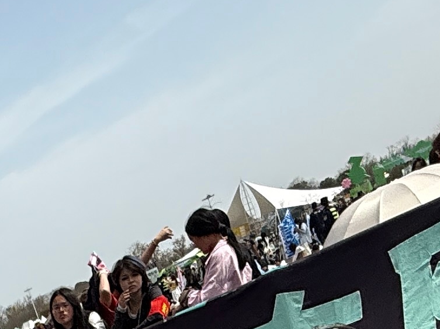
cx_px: 27
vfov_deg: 14.8
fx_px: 953
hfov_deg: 25.1
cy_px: 718
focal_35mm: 75
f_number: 2.2
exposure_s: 1/2717
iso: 50
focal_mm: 2.22
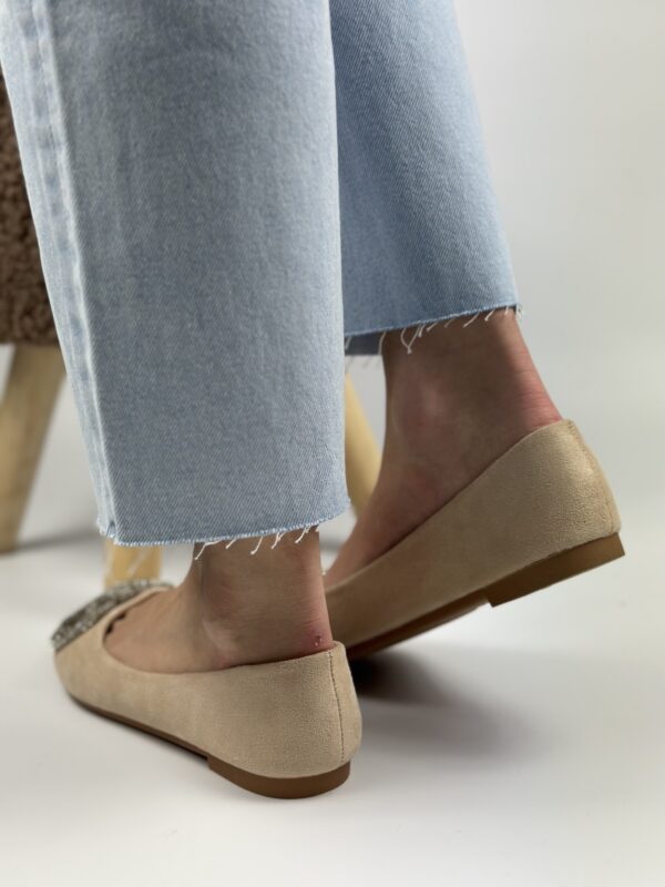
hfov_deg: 30.3
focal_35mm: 48
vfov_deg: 39.7
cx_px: 332
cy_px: 444
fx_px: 1229
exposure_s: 1/1212
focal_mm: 6.86
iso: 80
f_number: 1.78
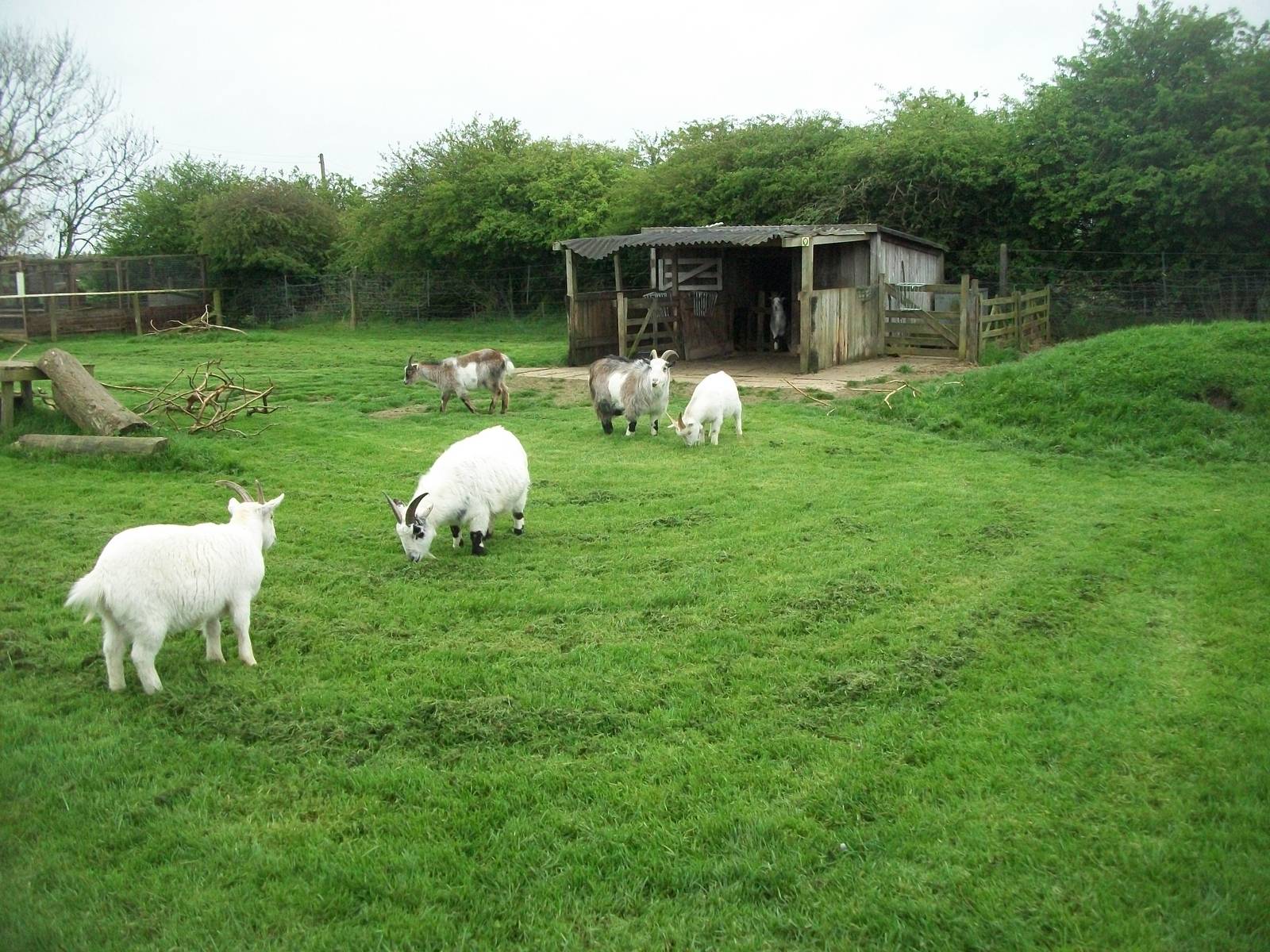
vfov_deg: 44.2
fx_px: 1174
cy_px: 476
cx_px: 635
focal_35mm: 32
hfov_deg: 56.8
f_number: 2.9
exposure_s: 1/500
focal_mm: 5.7
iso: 294
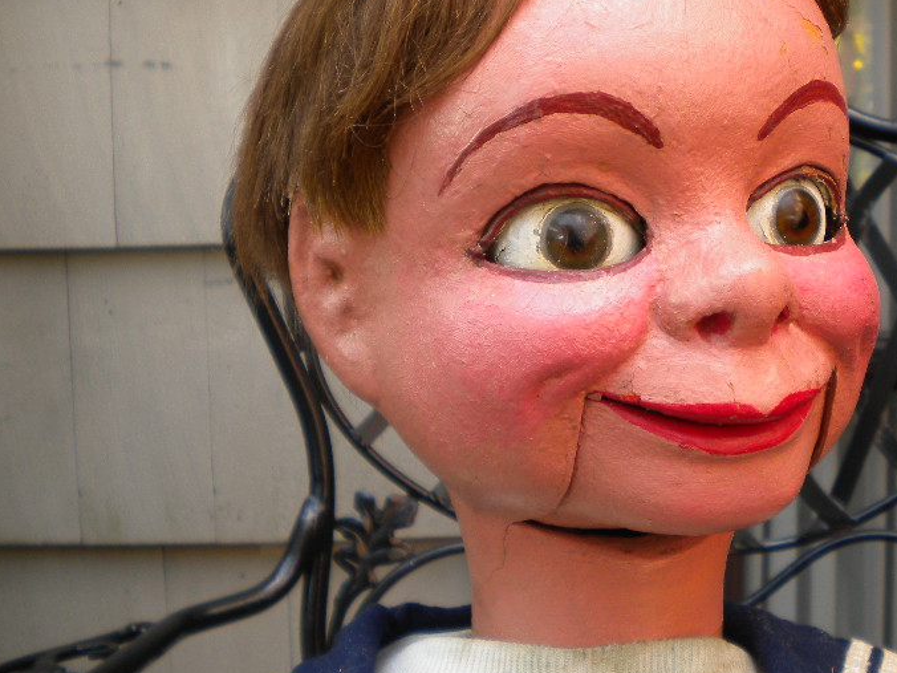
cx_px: 630
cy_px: 242
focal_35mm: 53
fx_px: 1373
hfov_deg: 35.6
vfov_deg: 27.4
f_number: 3.1
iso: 80
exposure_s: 1/67.8
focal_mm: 6.3
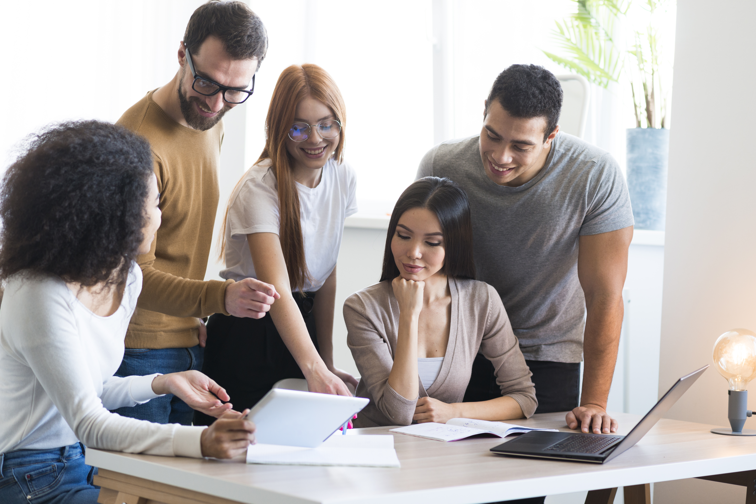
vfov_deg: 16.1
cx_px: 378
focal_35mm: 85
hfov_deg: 23.9
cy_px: 252
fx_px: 1785
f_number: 3.2
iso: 400
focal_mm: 85
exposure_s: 1/160
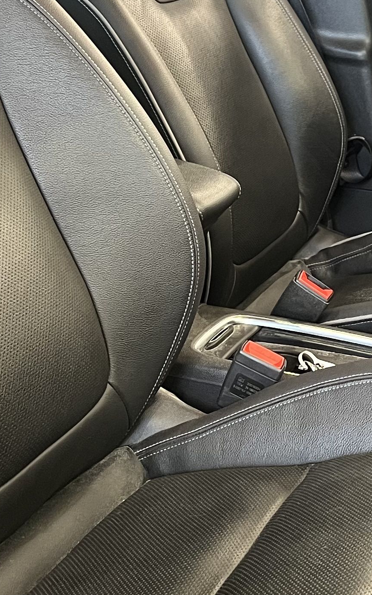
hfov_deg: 16.2
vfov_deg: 25.8
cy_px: 248
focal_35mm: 80
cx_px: 317
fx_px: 1298
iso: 400
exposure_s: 1/50
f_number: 1.6
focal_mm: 5.1
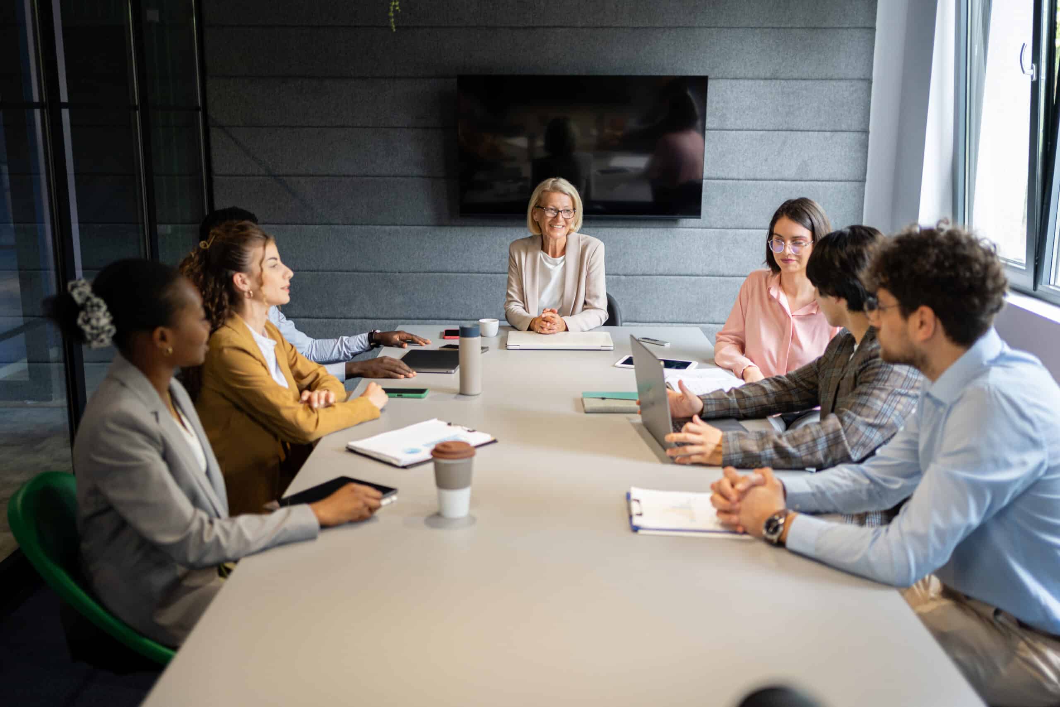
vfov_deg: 37.9
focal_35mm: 35
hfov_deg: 54.4
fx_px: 1031
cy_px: 354
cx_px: 530
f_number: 1.8
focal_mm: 35
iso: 400
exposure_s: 1/250
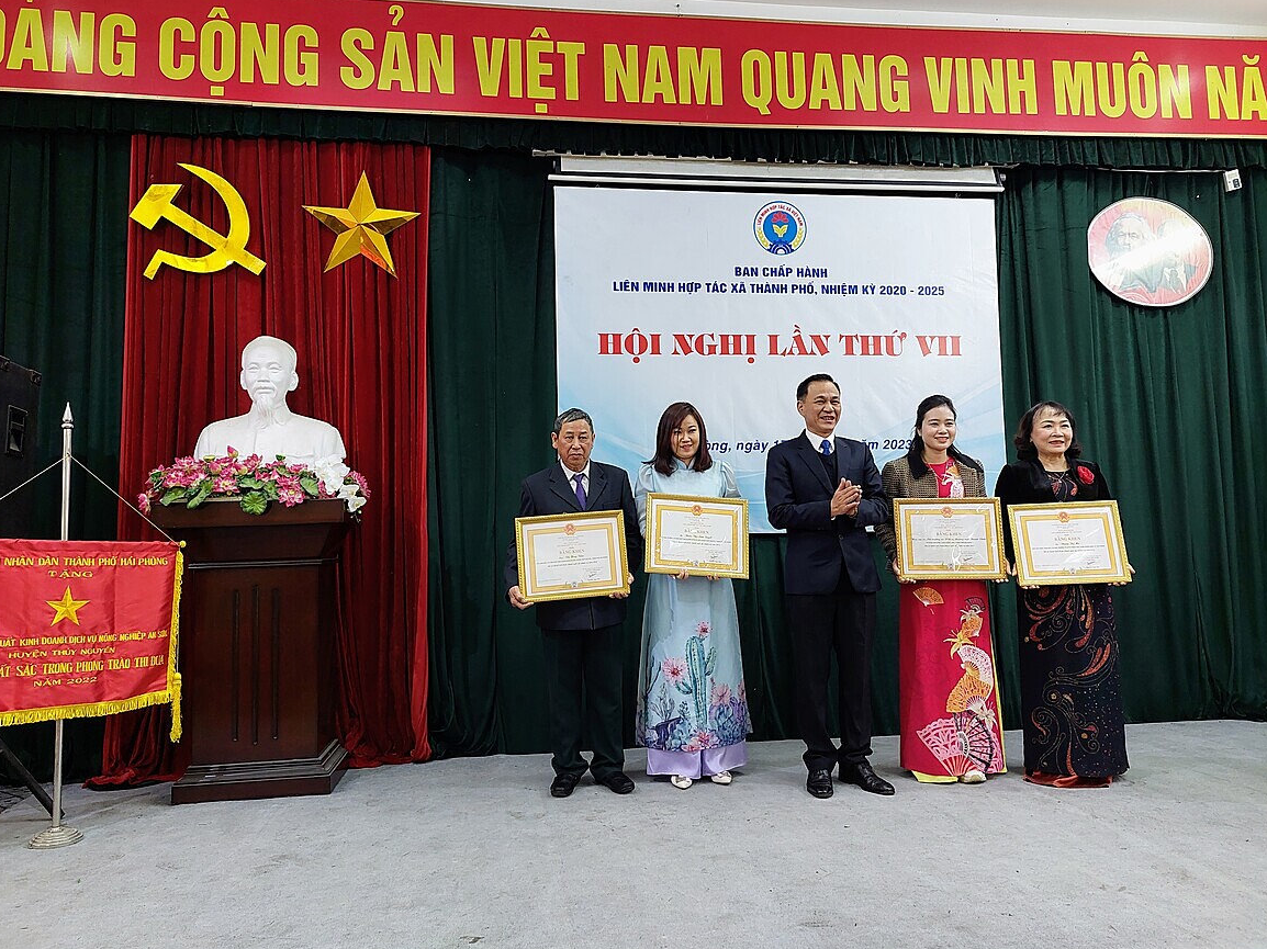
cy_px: 471
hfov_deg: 67.3
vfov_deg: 53.0
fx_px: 951
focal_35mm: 26
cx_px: 613
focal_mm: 5.23
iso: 160
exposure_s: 1/50
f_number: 1.8
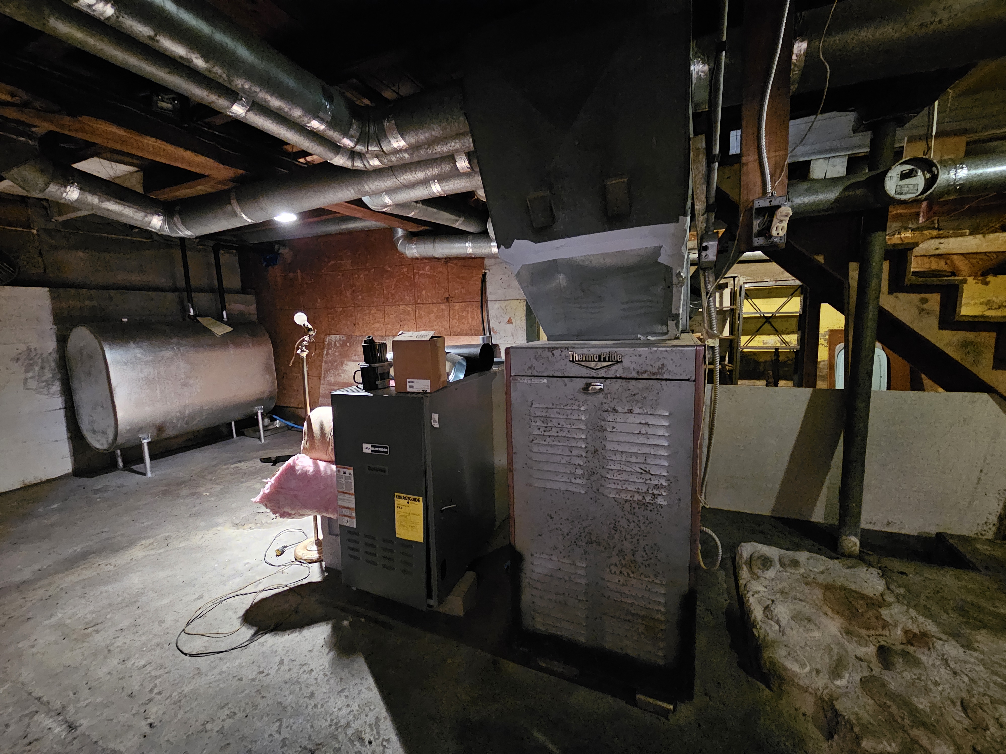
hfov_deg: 106.2
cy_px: 377
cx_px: 503
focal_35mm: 13
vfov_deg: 89.9
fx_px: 378
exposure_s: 1/24
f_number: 2.2
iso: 2000
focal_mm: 2.2
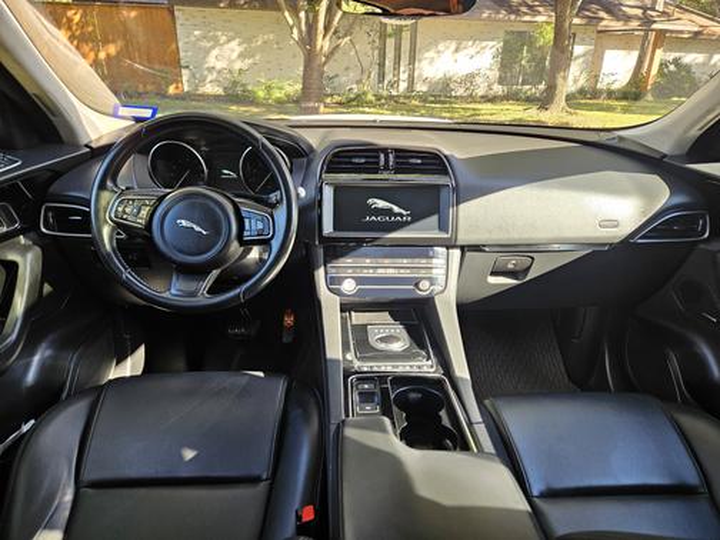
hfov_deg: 73.9
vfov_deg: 58.9
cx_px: 360
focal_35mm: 23
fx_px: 478
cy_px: 270
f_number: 1.8
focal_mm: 5.4
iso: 100
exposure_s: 1/120
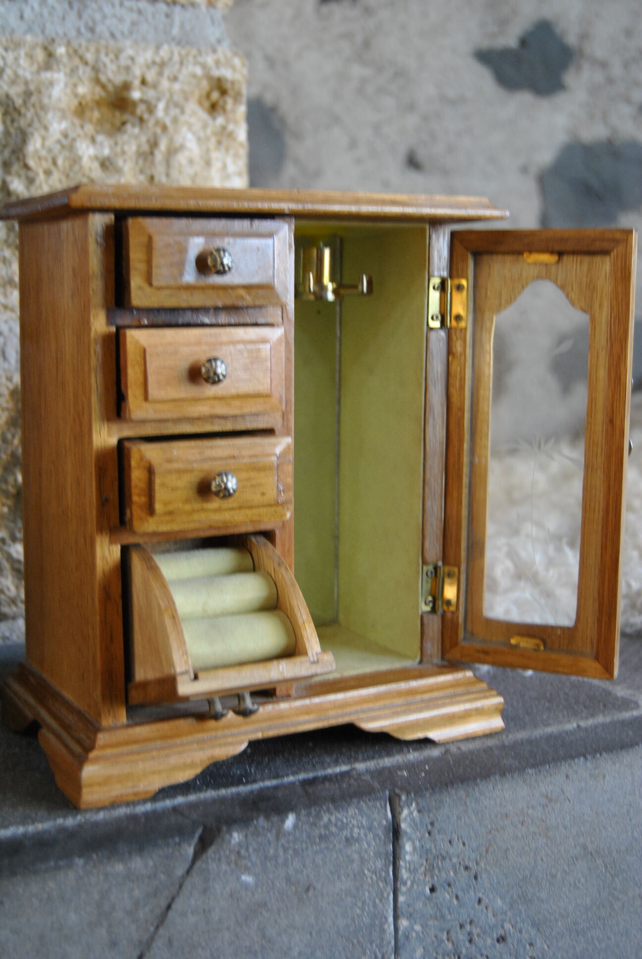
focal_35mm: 48
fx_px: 1280
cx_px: 321
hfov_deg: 28.2
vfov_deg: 41.1
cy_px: 480
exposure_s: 1/30
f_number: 4.5
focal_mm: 32
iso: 450
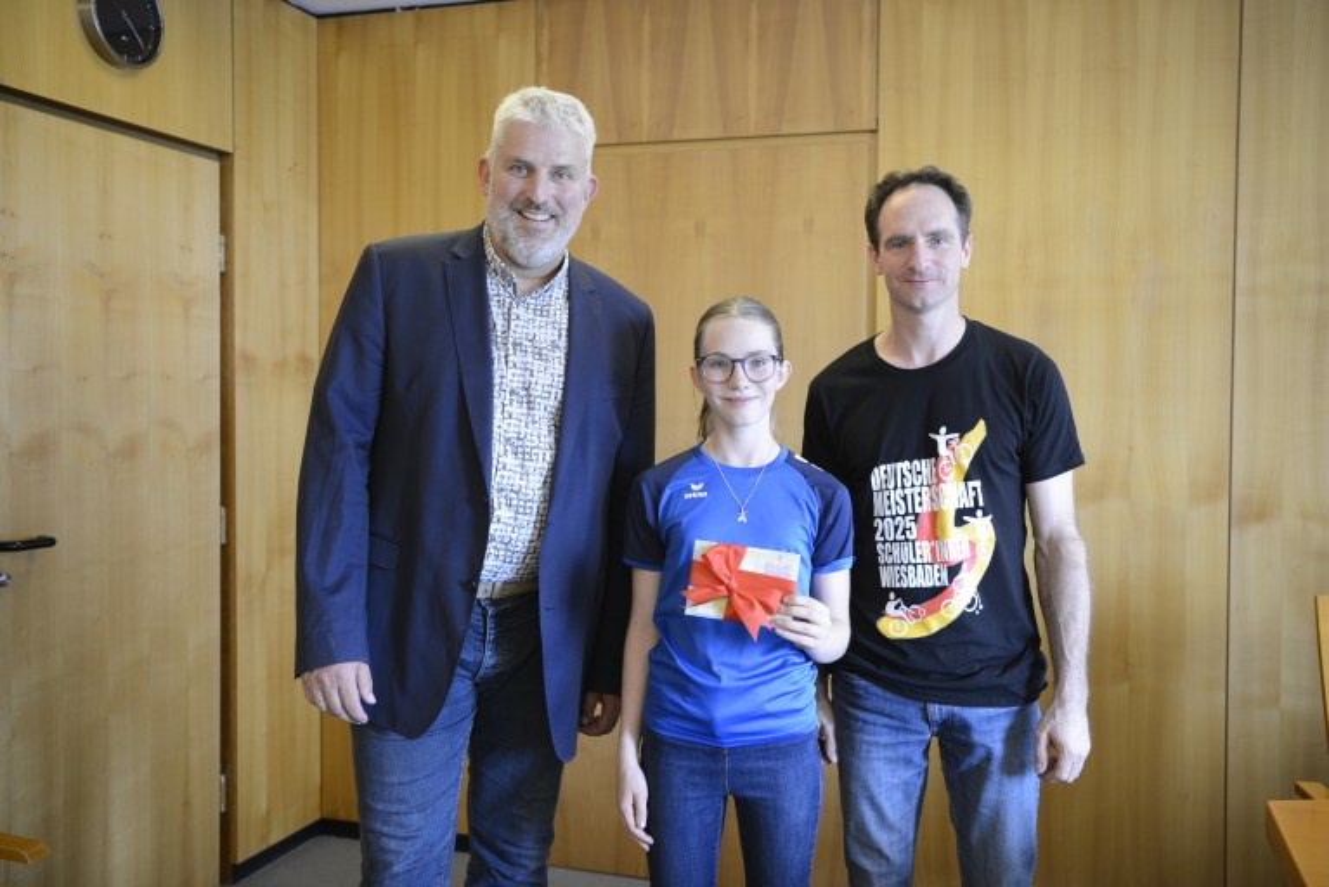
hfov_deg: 54.4
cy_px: 444
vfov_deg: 37.9
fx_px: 1293
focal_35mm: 35
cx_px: 664
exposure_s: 1/40
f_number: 2.8
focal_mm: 35
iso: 800
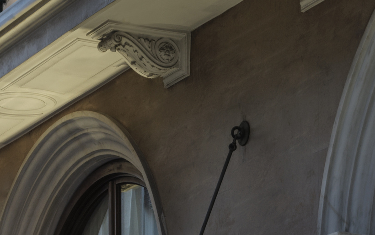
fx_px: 1912
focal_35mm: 187
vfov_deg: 6.5
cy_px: 673
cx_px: 147
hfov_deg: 11.2
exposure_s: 3
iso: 200
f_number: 13
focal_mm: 45
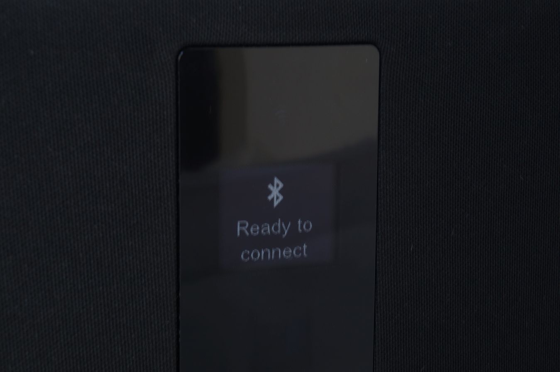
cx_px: 280
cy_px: 186
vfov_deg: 16.5
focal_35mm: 82
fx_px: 1281
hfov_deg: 24.7
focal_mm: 55
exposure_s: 1.6
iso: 200
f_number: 11
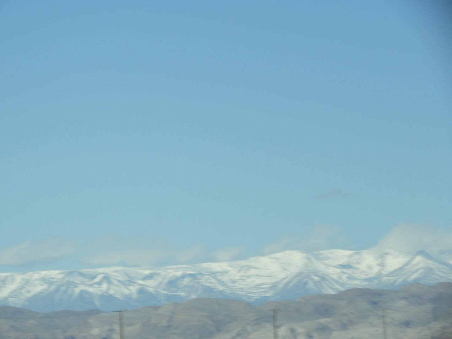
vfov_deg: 5.5
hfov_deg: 7.3
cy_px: 170
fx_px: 3526
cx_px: 226
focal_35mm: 270
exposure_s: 1/640
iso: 100
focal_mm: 48.4
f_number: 5.5
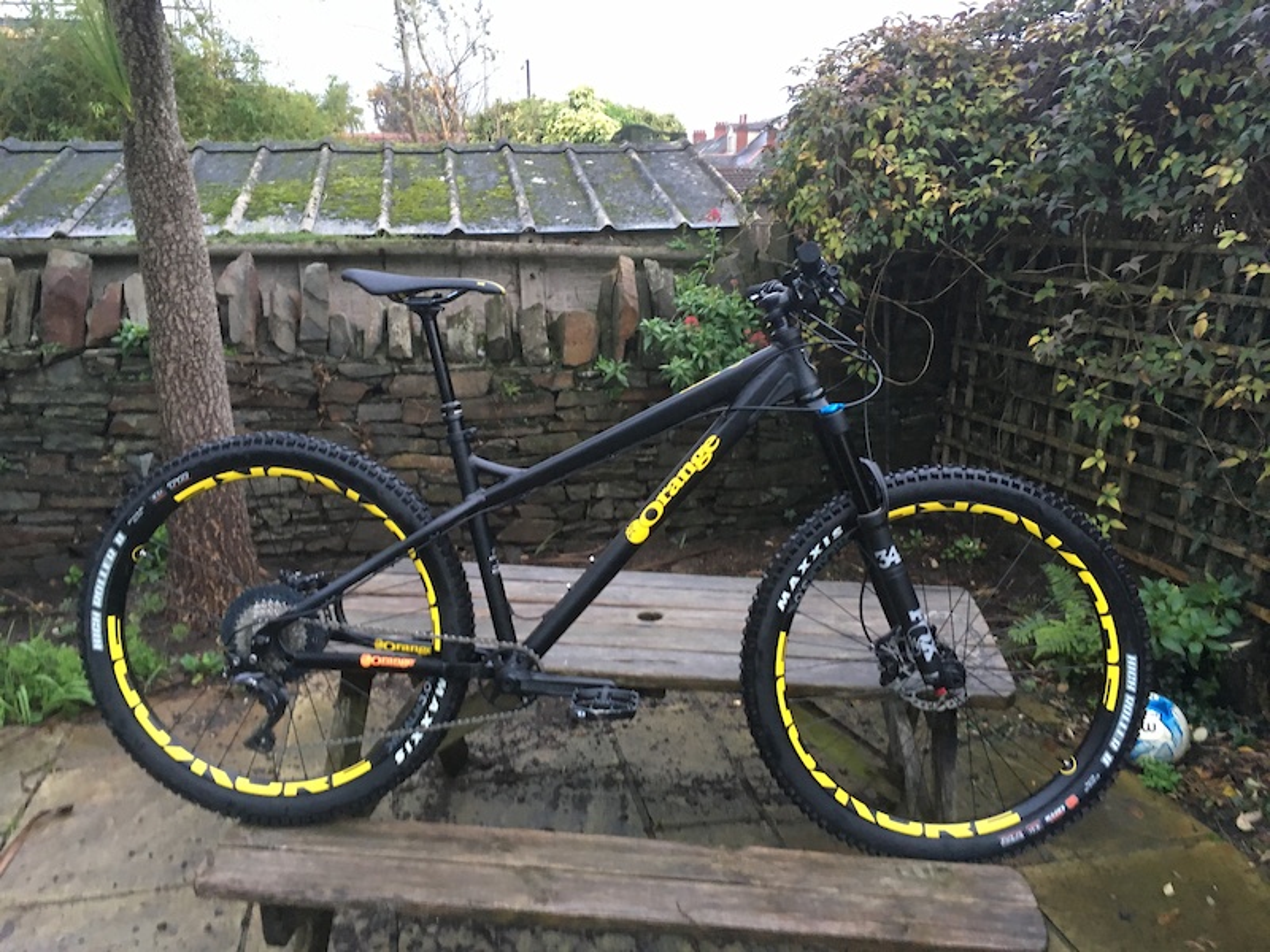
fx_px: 1064
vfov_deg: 48.2
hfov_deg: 61.7
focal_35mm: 29
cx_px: 635
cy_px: 476
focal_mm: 4.15
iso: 200
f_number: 2.2
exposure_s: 1/33
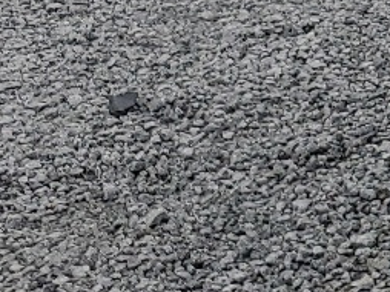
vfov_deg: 8.9
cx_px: 1144
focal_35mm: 164
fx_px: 1846
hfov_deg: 9.6
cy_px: -75
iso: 50
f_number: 1.5
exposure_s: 1/1429
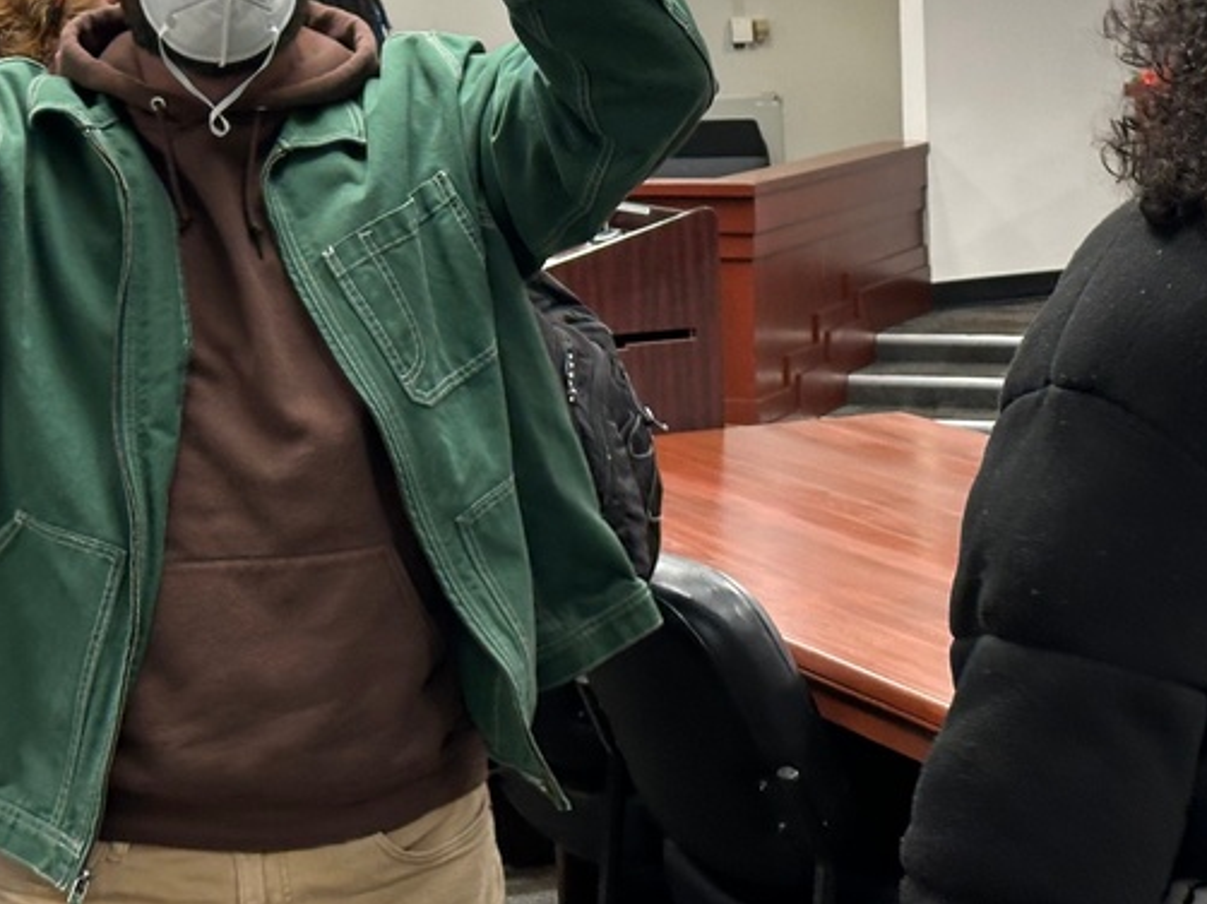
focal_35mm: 98
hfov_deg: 20.0
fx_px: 3415
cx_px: 587
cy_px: 67
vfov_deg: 14.9
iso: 125
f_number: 1.78
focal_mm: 6.86
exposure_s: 1/60
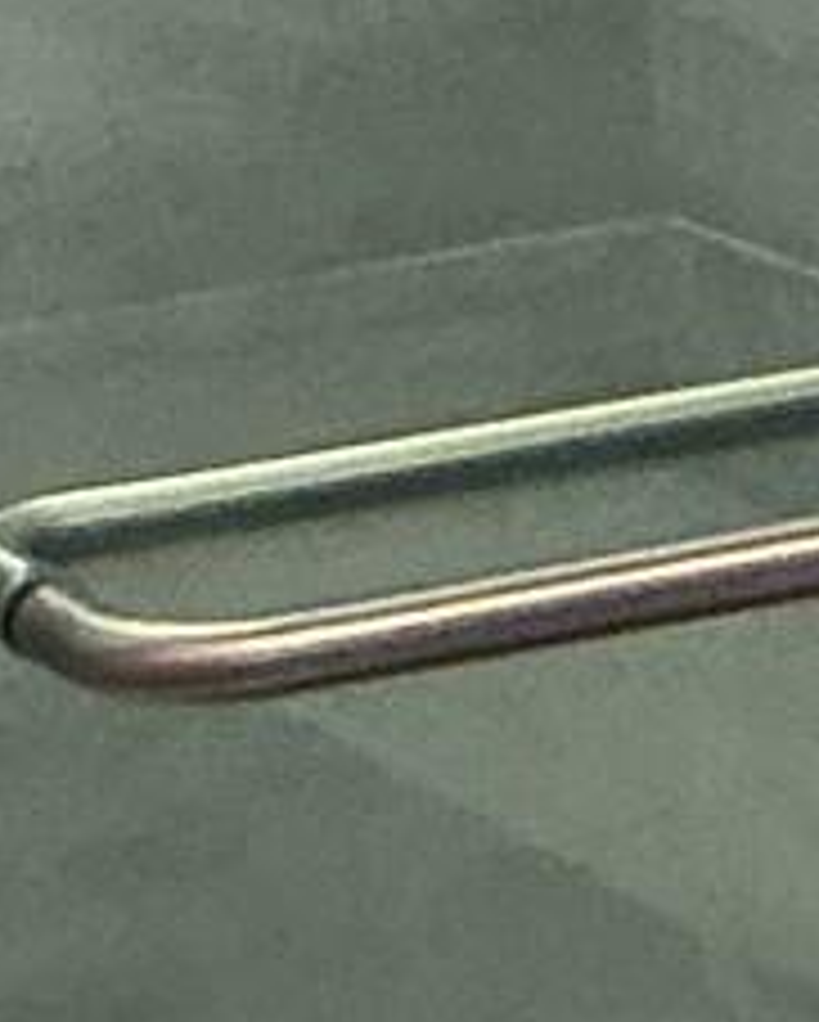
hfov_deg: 6.1
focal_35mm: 255
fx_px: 7716
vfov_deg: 7.5
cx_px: 536
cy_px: -50
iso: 160
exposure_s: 1/60
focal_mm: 3
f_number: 1.8
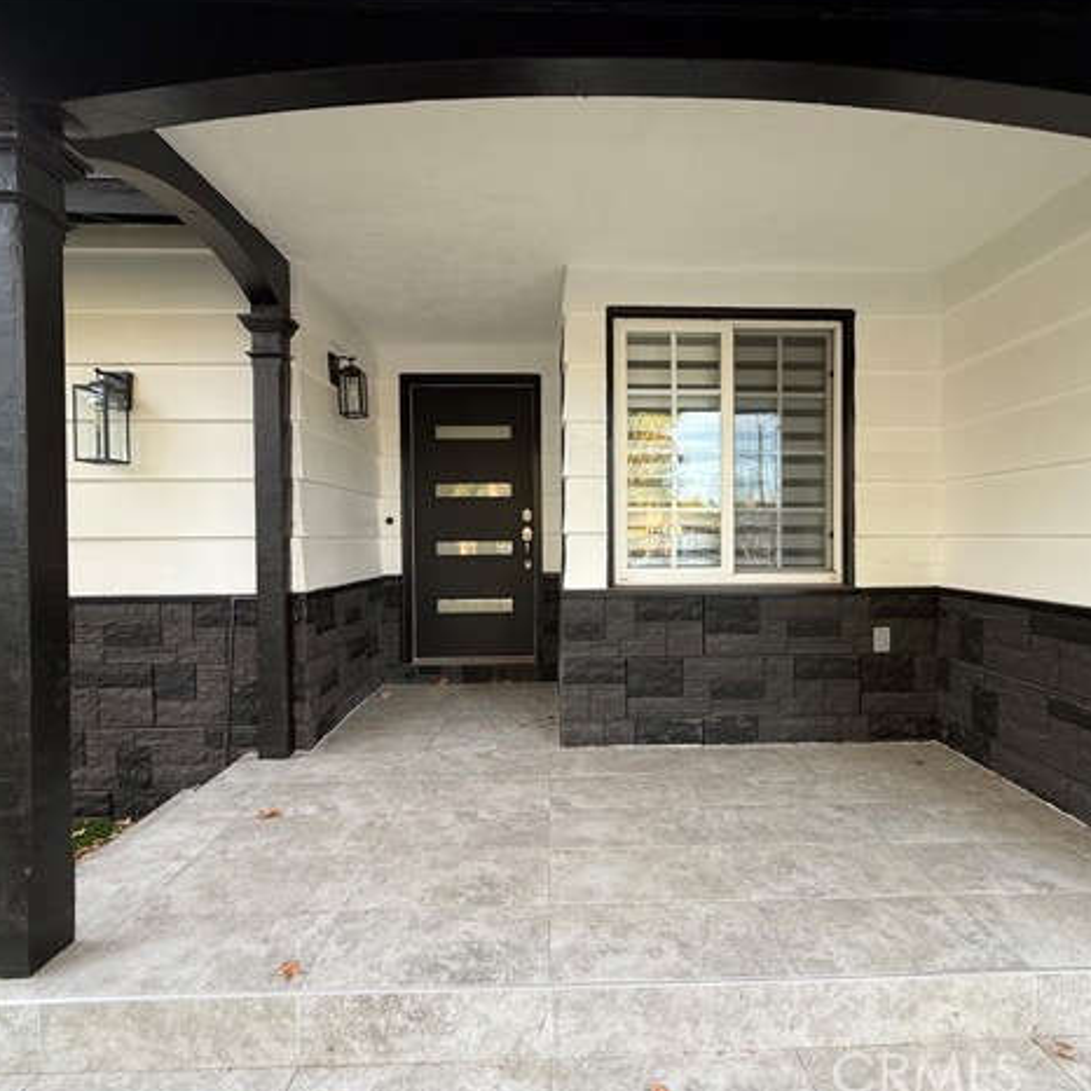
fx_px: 606
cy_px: 546
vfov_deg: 84.0
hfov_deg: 83.9
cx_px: 571
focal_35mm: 17
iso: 80
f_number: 2.2
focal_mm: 2.22
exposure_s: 1/99
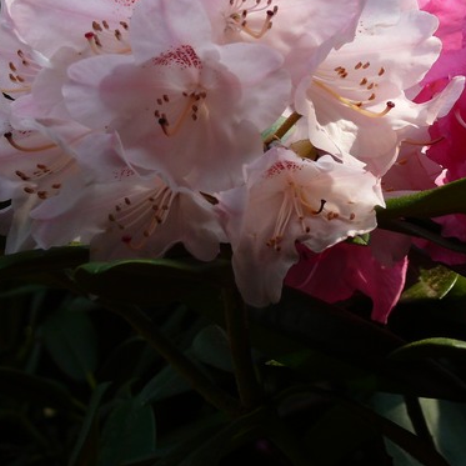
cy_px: 120
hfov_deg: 11.5
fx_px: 2300
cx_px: 460
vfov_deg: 11.5
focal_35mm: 151
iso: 100
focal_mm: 18
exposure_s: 1/200
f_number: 4
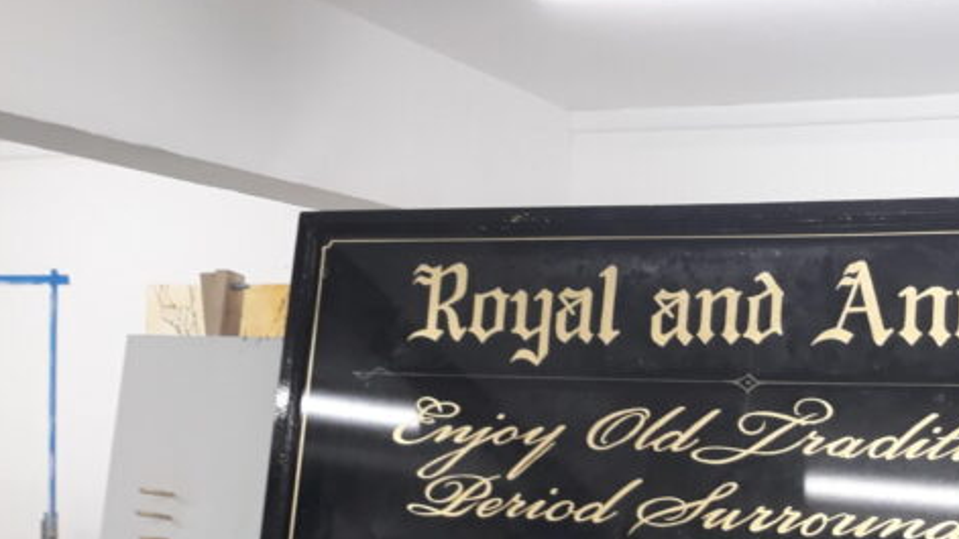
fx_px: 1221
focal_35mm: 48
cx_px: 759
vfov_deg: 24.3
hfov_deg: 41.2
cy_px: 480
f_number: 1.7
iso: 100
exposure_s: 1/50
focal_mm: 3.71
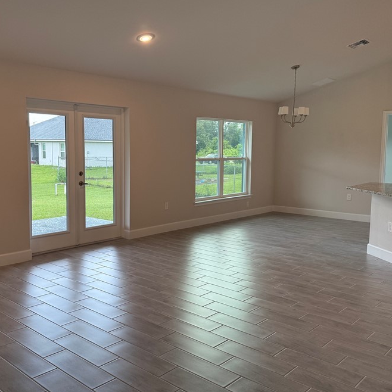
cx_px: 170
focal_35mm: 33
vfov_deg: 49.7
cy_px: 190
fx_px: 423
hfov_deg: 49.6
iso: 100
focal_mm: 6.76
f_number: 1.78
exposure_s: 1/237
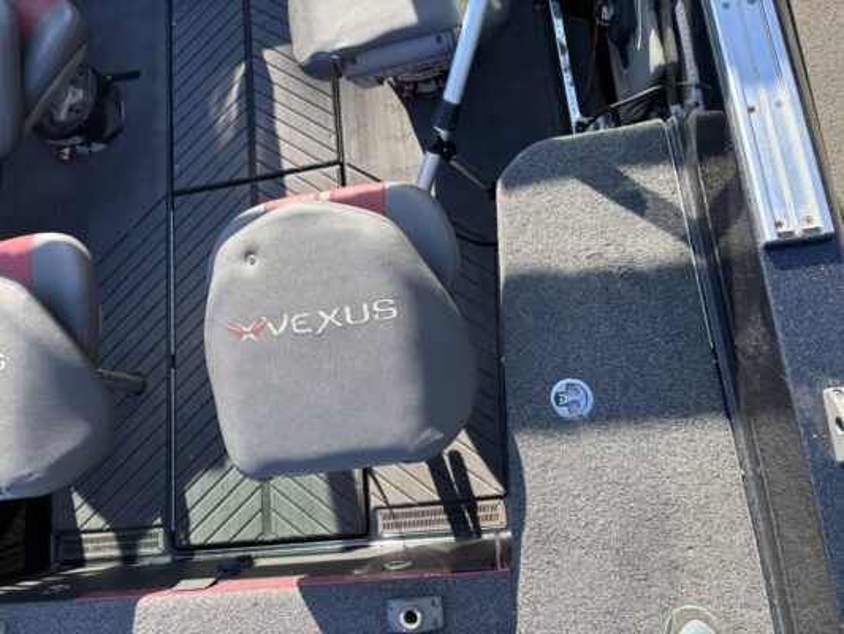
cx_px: 422
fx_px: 634
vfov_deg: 53.1
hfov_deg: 67.3
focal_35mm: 26
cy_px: 317
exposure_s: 1/634
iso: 50
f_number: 1.6
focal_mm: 5.96
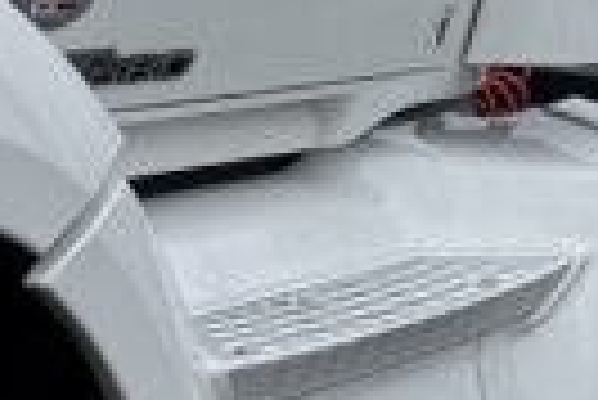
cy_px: -54
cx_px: -310
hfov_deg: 10.3
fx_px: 3193
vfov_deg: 7.1
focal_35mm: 192
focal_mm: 6.76
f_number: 1.78
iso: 80
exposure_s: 1/1366
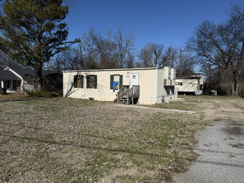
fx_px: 169
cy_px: 92
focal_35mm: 24
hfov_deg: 71.6
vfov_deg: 56.8
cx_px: 122
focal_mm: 6.76
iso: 80
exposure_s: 1/10309
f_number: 1.78
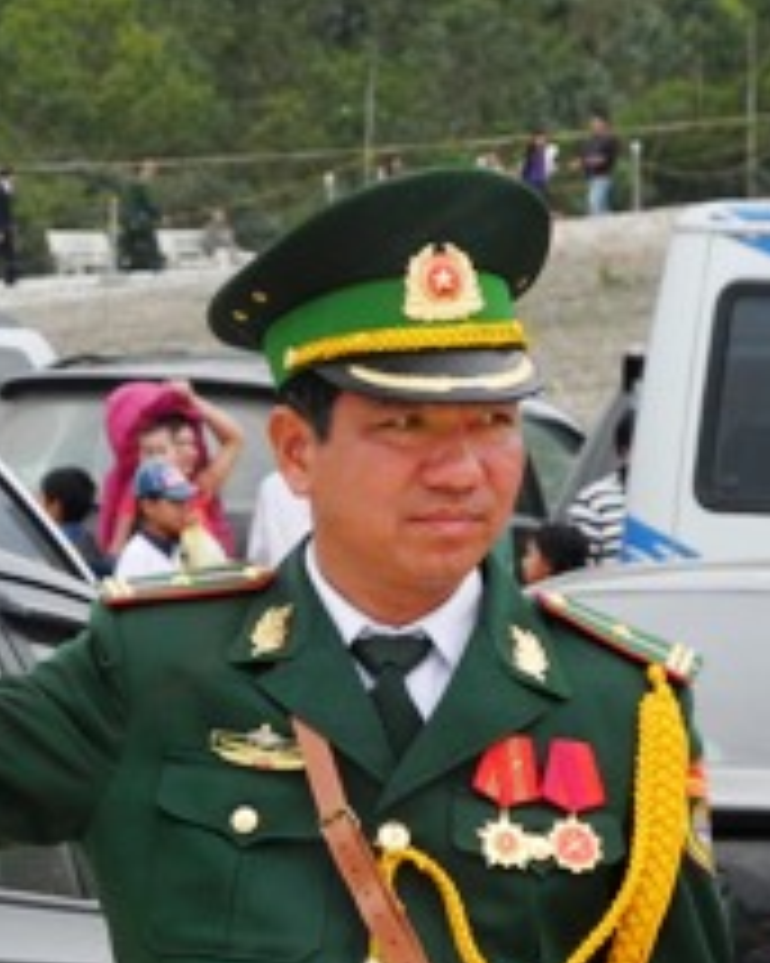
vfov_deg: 5.9
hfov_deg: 4.7
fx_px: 9293
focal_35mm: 326
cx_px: 216
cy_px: 702
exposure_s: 1/375
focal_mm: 25.4
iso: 100
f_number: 4.5
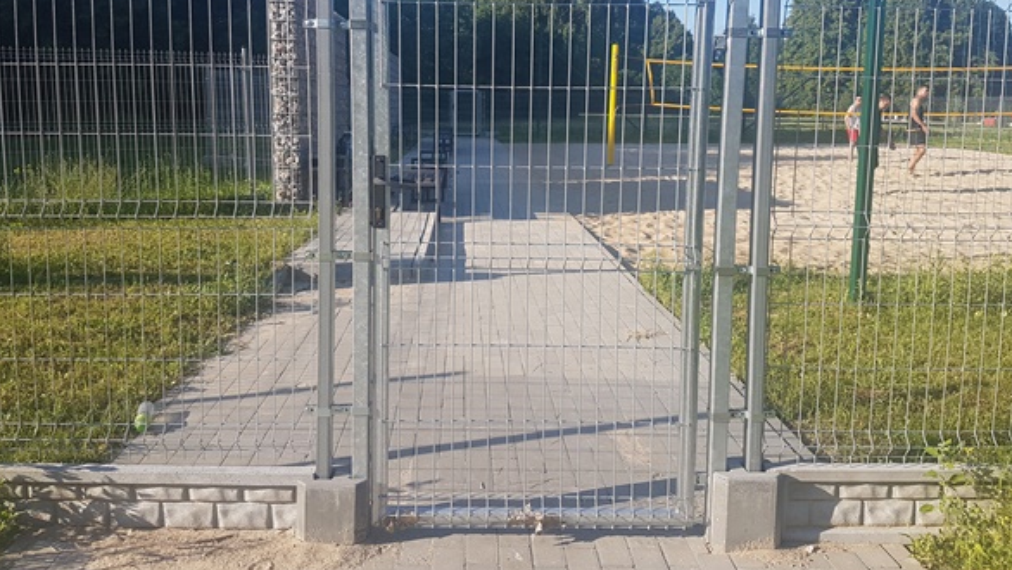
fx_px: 778
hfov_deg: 66.0
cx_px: 497
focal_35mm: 29
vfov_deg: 39.9
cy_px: 207
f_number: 1.7
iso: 40
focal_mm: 4.2
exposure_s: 1/1196
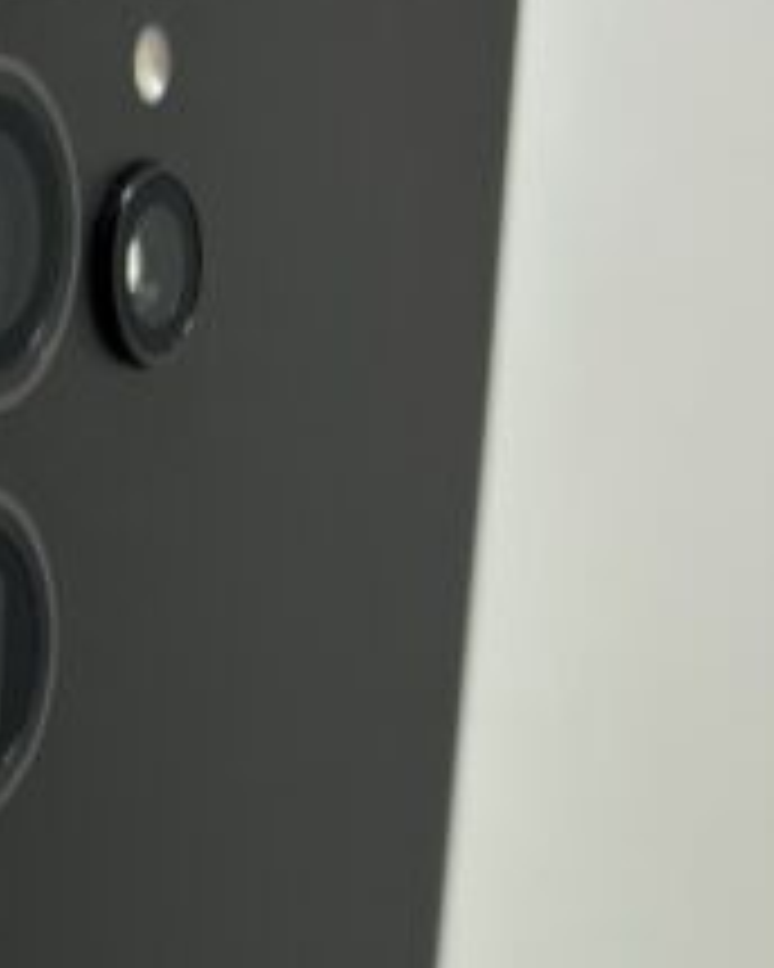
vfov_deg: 16.6
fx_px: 3150
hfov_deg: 13.6
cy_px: 1204
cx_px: -180
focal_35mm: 110
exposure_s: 1/121
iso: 40
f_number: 1.6
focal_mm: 5.96
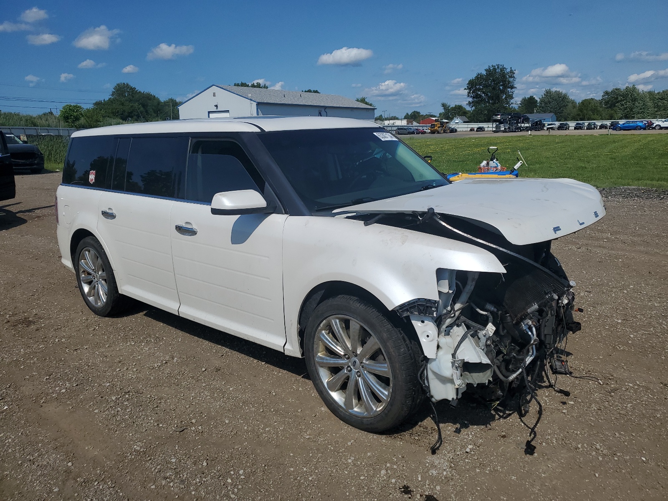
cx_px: 334
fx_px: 502
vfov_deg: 53.1
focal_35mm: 26
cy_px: 250
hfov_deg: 67.3
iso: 50
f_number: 1.5
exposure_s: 1/10000
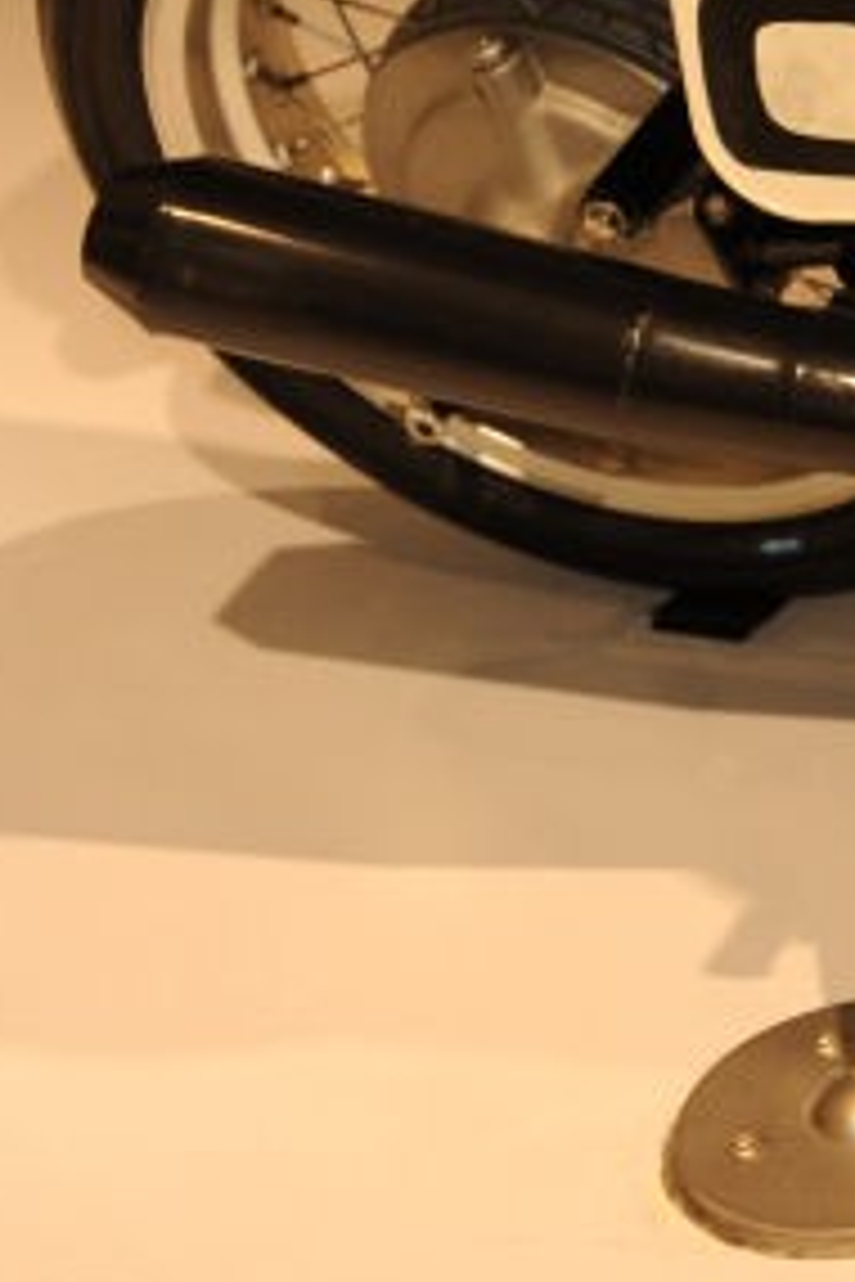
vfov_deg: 16.3
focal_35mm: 122
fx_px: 4346
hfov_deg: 10.0
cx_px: 1984
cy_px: -124
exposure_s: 1/200
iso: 800
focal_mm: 34
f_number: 4
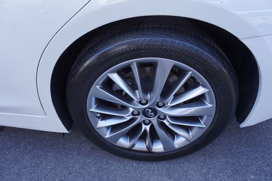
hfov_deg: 73.8
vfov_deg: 53.1
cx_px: 136
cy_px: 90
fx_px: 181
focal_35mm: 24
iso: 100
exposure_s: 1/60
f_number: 4.5
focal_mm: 16
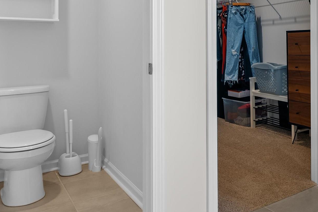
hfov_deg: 42.7
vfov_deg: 32.4
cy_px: 41
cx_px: 308
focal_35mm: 40
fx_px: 353
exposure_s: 1/5
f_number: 8
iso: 200
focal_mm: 16
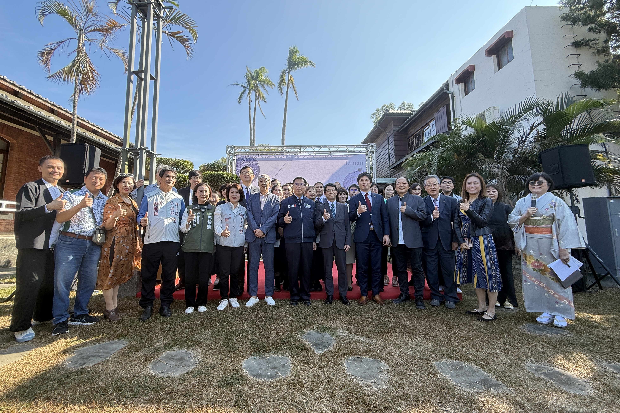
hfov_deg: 100.4
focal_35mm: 15
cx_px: 302
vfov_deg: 77.3
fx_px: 258
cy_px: 199
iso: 64
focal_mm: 2.22
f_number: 2.2
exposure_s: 1/346
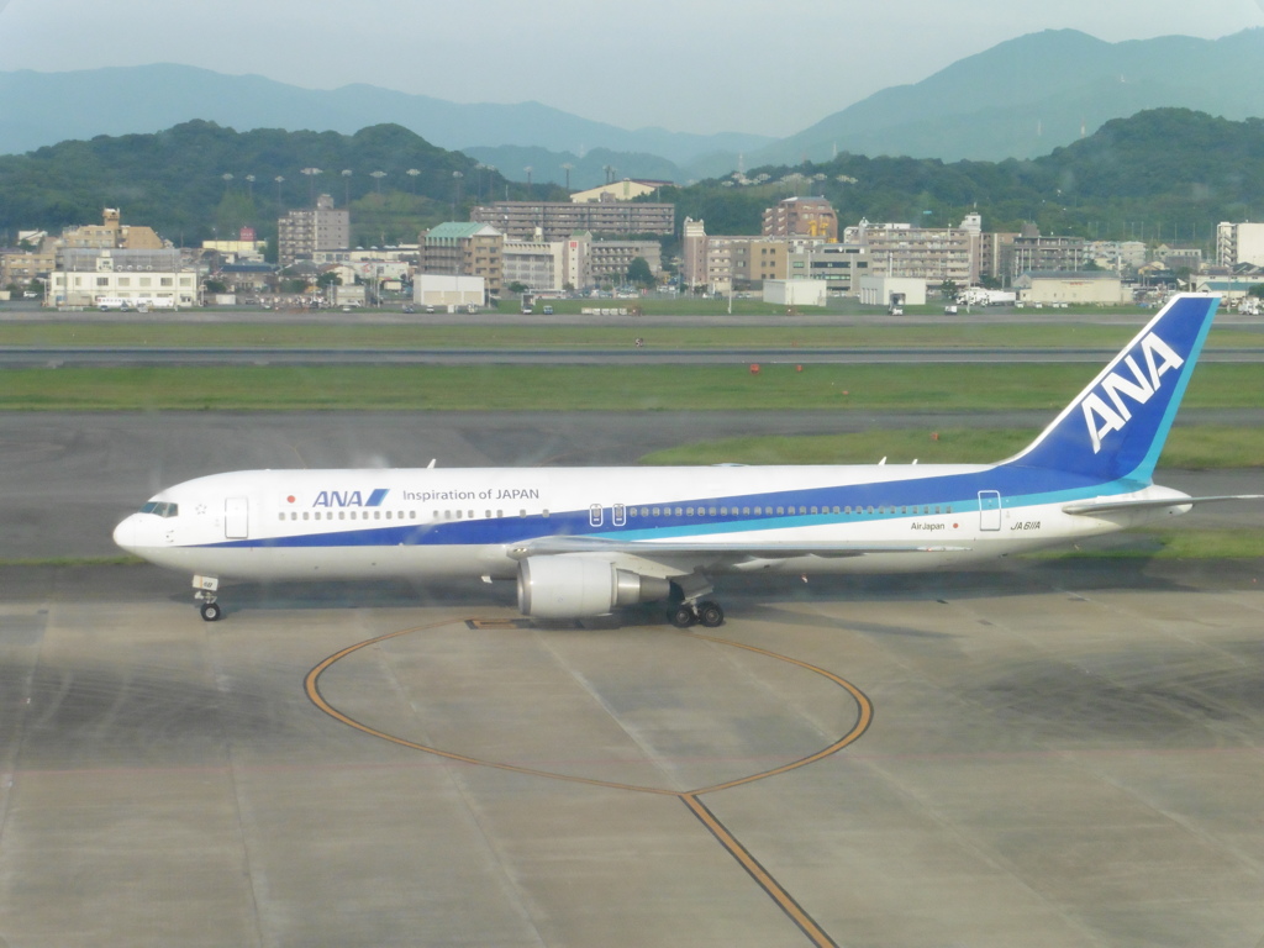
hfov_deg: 21.8
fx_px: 3286
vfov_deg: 16.4
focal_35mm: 90
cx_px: 632
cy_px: 474
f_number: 6.3
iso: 400
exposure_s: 1/500
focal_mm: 16.1
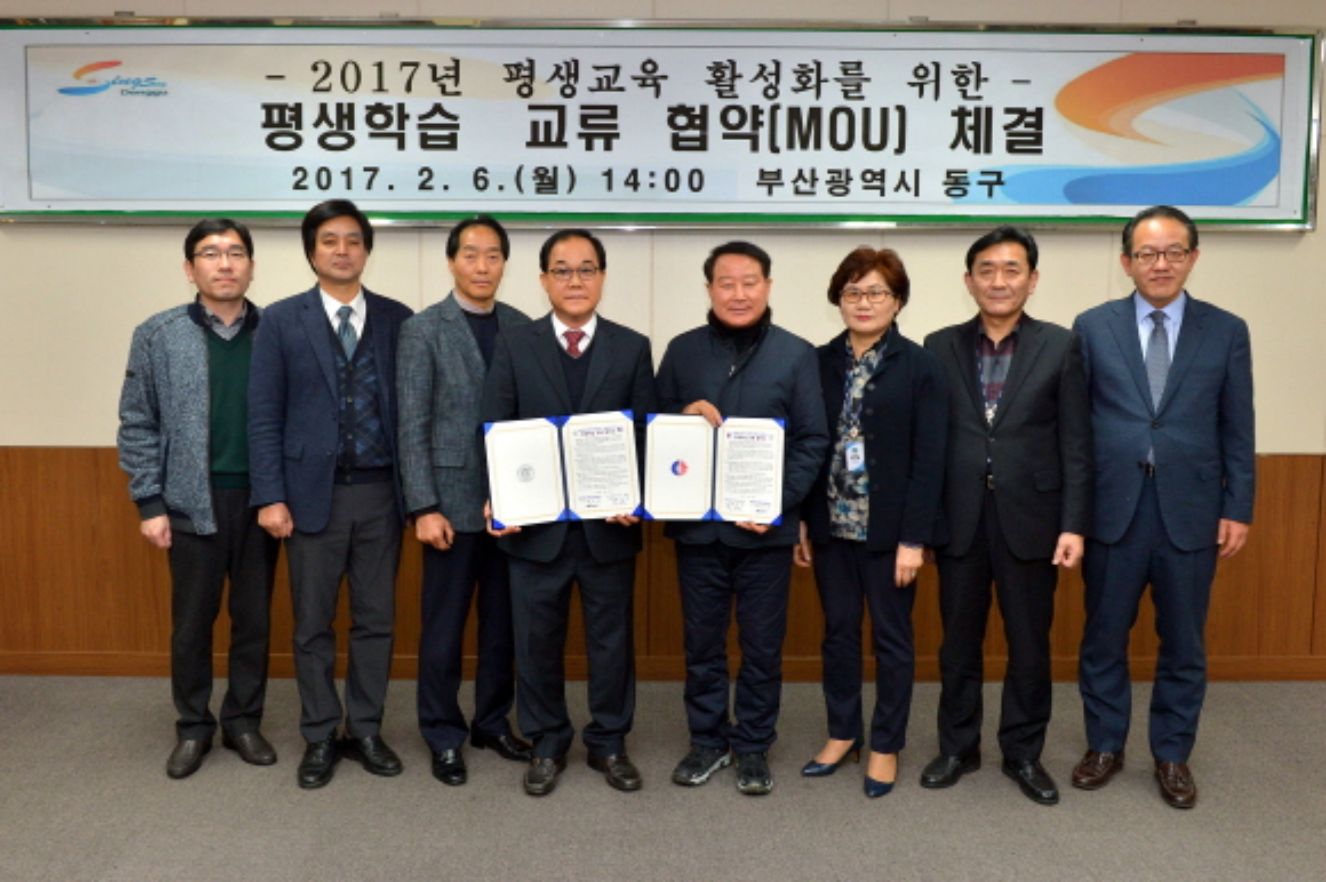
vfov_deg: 41.1
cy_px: 423
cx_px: 631
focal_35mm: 32
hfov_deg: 58.7
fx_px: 1178
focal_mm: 29
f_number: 5.6
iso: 1000
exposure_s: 1/160
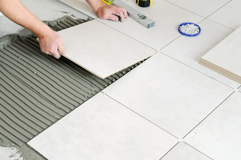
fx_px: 482
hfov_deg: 28.0
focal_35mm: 72
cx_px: 100
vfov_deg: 18.9
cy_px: 74
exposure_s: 1/125
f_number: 7.1
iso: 200
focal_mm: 60
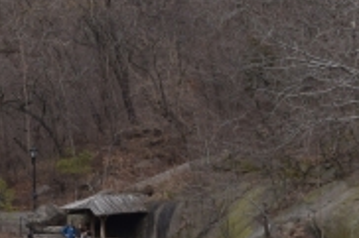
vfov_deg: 5.1
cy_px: 30
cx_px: -79
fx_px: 2690
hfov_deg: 7.6
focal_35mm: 270
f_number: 9
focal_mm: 32
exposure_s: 1/320
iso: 200
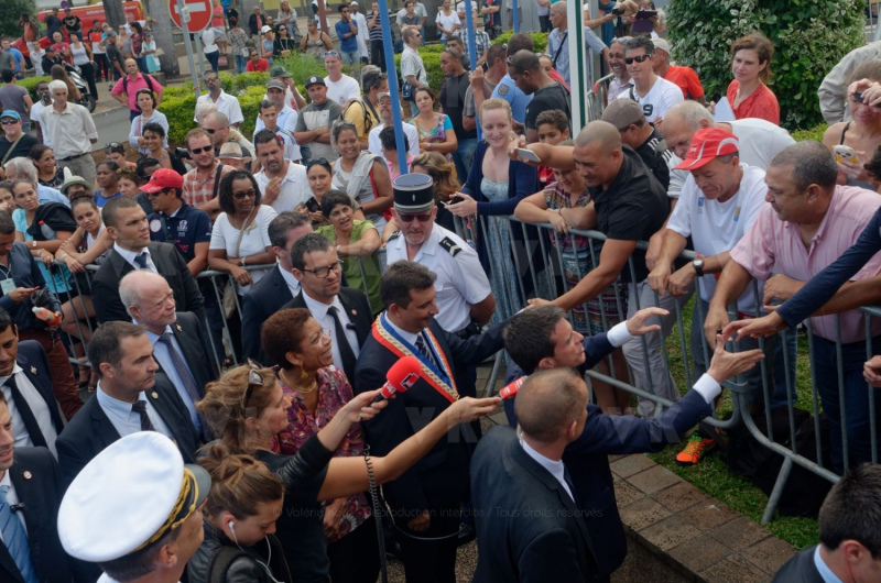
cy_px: 292
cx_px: 440
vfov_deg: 36.7
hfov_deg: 53.2
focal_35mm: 36
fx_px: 879
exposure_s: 1/500
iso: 250
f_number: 5.6
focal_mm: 24
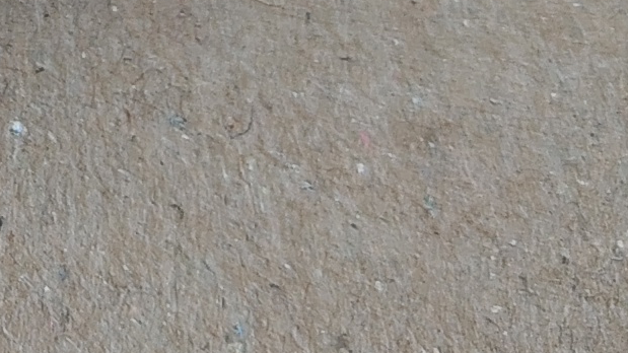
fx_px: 2880
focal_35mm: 173
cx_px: -326
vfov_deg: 6.7
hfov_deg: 11.9
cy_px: -470
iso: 124
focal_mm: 5.56
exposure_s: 1/100
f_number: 1.8
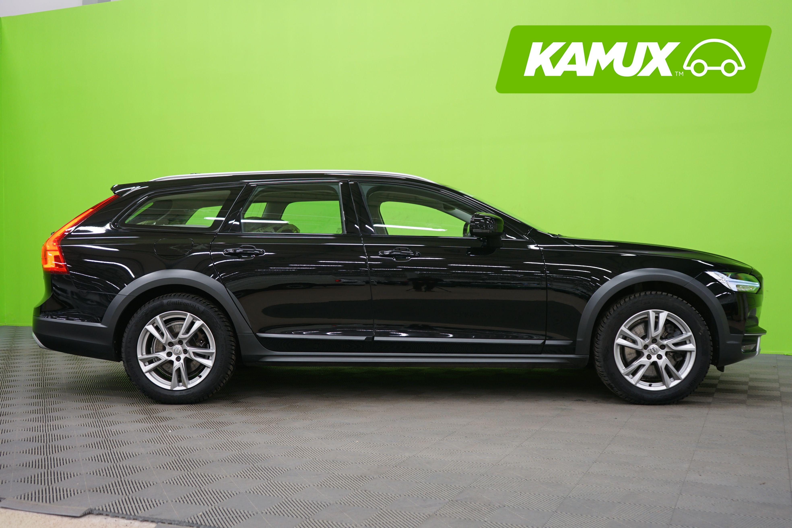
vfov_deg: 35.1
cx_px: 396
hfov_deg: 50.7
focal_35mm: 38
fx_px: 836
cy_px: 264
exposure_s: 1/8
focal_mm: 38
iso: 400
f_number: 4
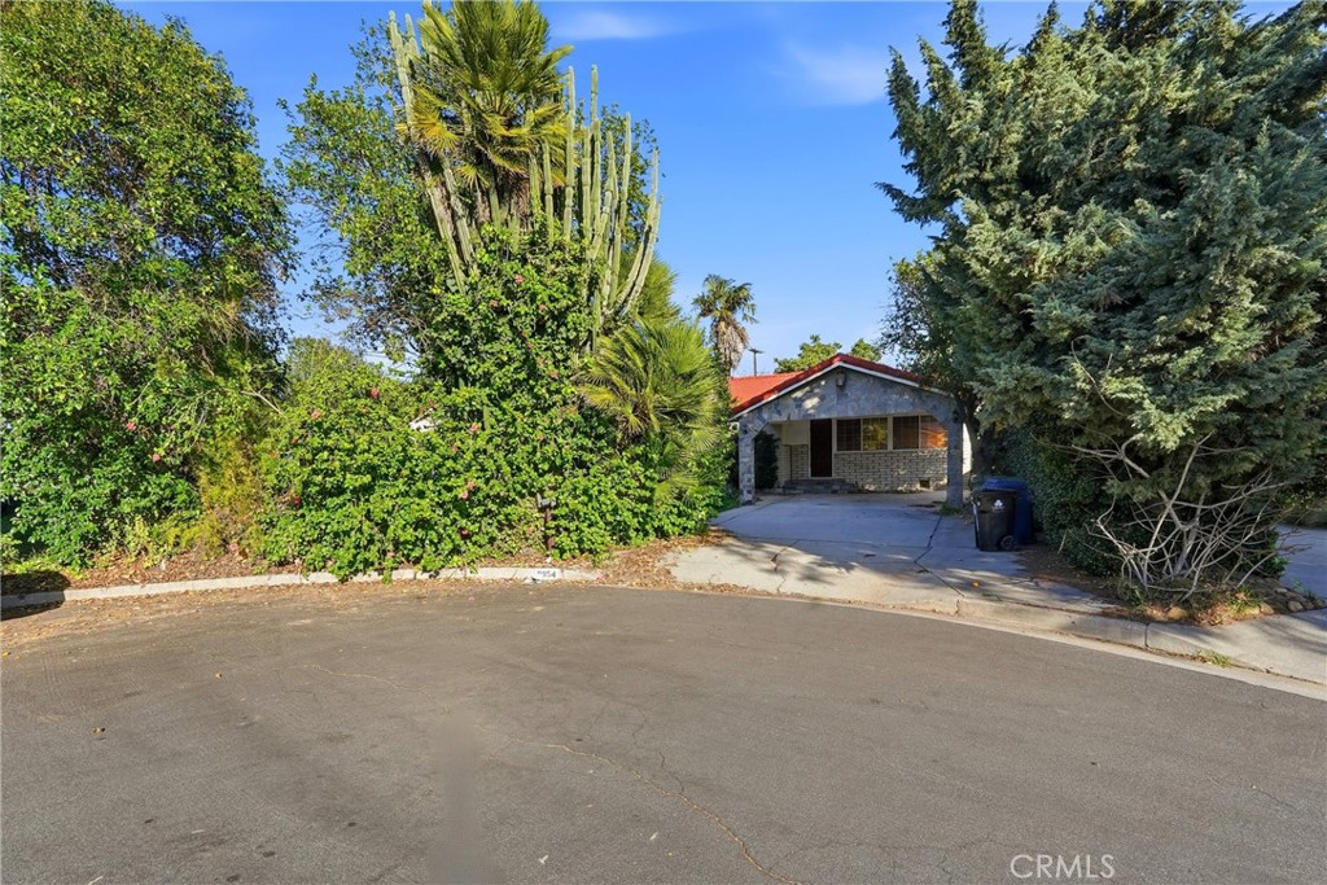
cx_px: 664
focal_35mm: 16
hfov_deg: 96.7
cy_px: 442
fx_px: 590
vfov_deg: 73.8
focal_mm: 16
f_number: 8
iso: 250
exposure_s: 1/1600
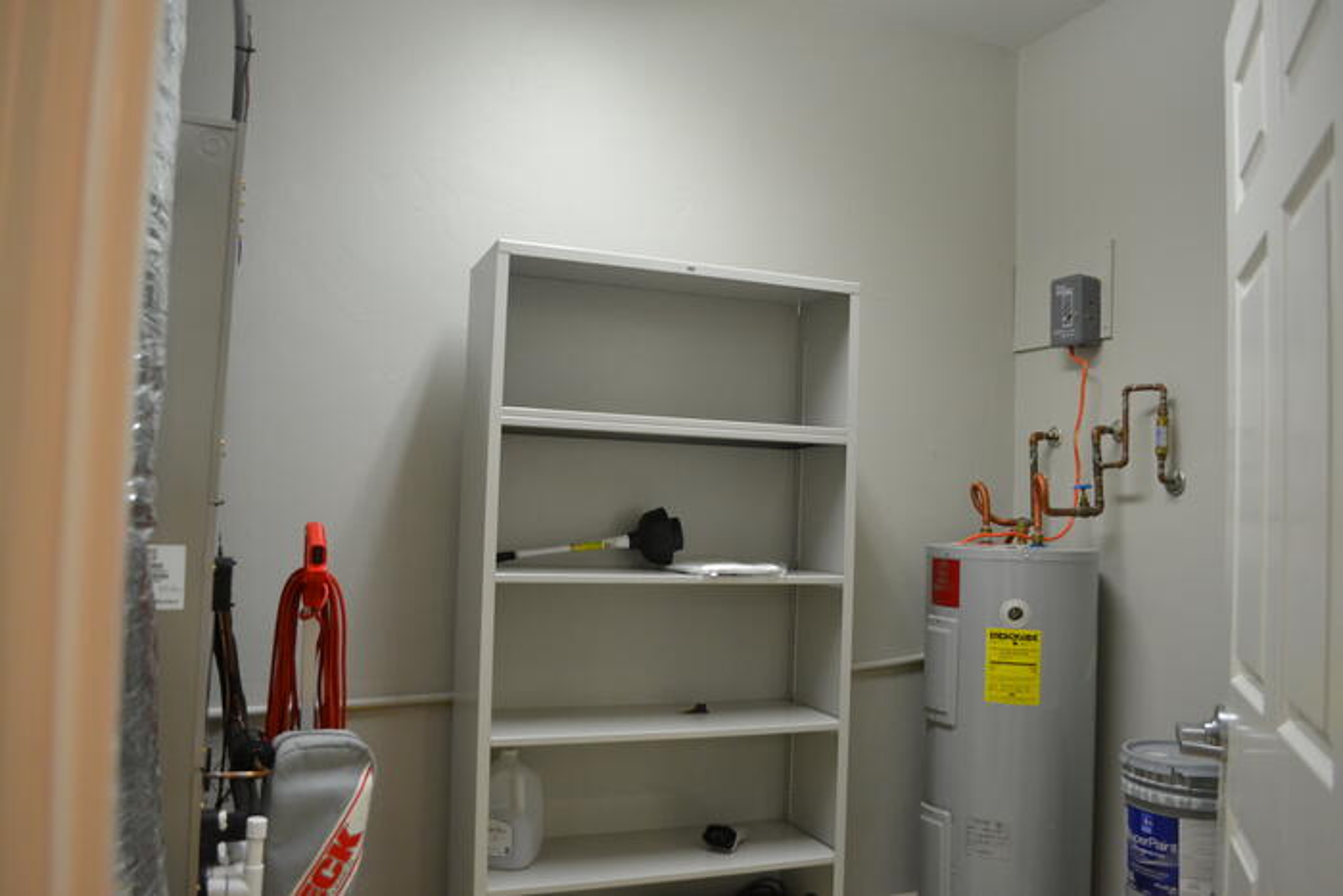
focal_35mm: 27
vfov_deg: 47.9
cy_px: 448
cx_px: 672
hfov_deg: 67.4
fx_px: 1007
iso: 900
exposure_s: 1/60
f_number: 3.5
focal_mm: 18
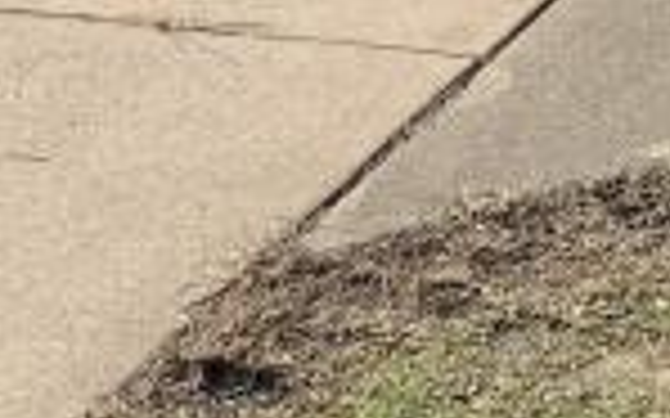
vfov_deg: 8.0
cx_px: 679
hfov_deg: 13.9
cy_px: -674
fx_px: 2701
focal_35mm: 148
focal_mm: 4.25
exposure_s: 1/1880
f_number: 1.8
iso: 25
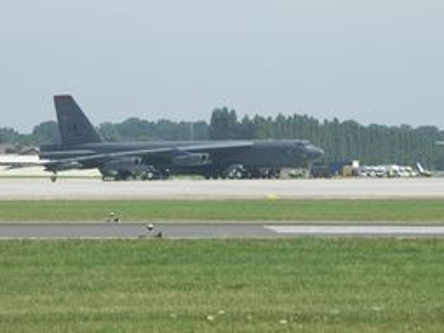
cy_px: 106
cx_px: 207
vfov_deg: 4.7
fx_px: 4026
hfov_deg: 6.3
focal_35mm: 314
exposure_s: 1/400
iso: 50
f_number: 4.5
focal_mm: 50.8
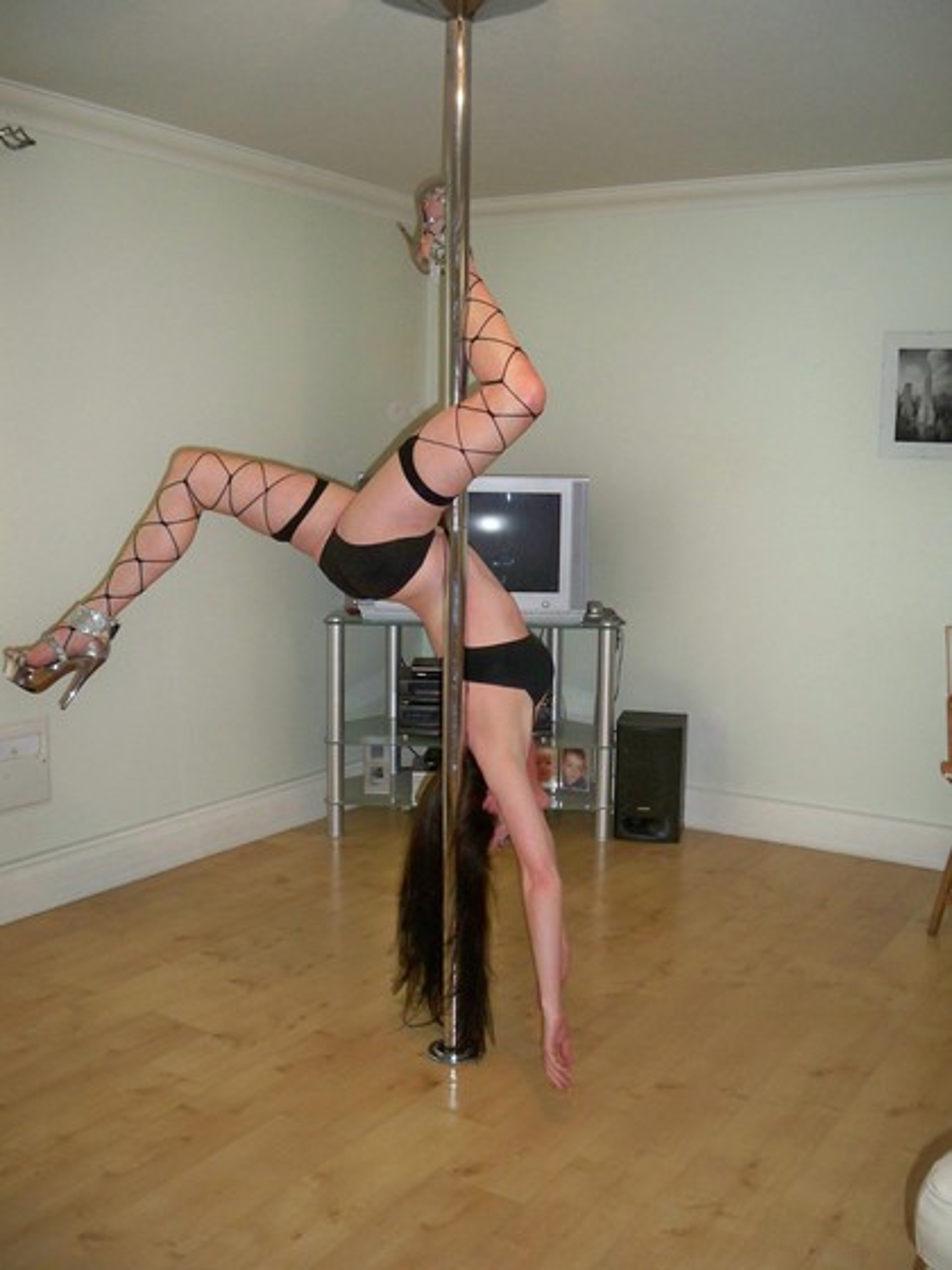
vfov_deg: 52.6
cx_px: 476
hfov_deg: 40.7
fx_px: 1283
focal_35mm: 35
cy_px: 635
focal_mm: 6.3
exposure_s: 1/30
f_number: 3.1
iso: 200
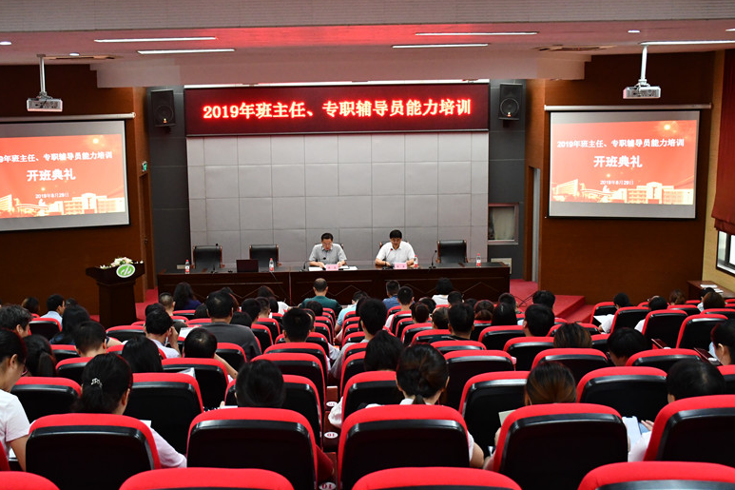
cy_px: 239
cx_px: 318
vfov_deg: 30.5
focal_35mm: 44
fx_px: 898
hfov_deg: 44.4
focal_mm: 23
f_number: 3.8
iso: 2500
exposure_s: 1/125
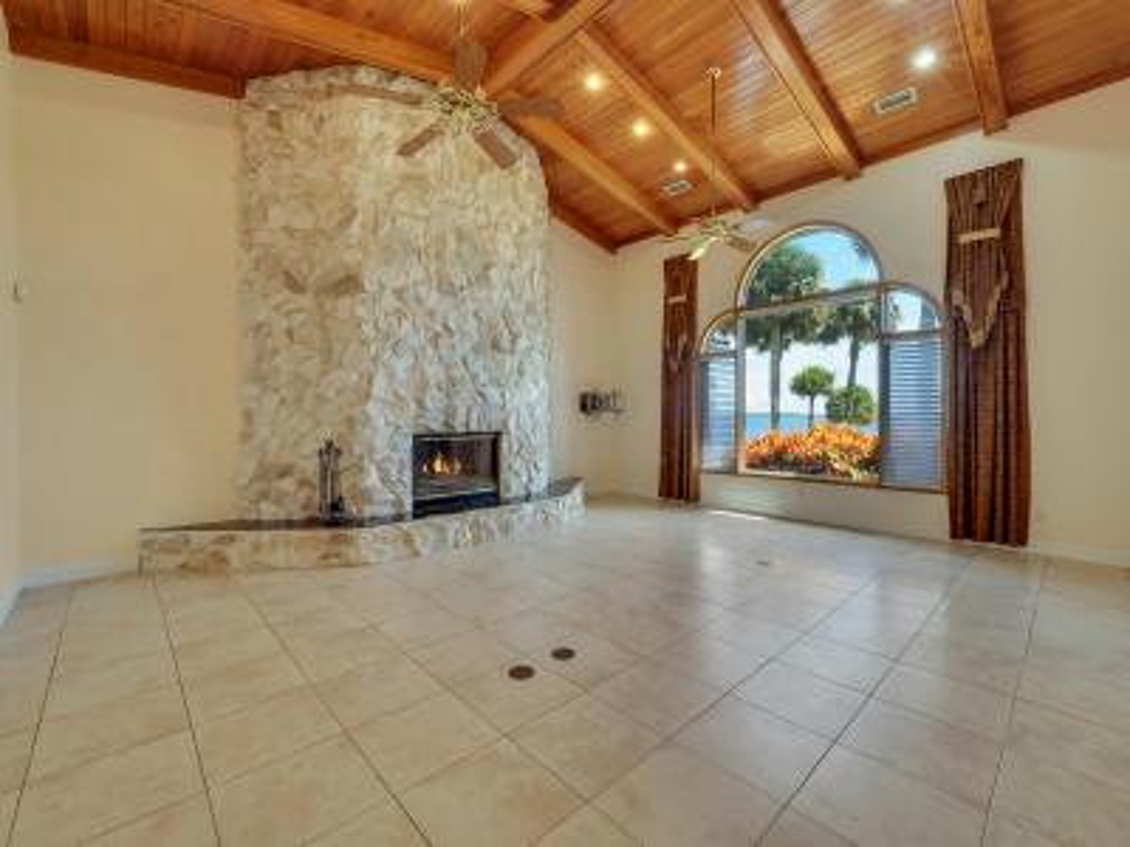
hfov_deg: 102.1
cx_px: 565
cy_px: 424
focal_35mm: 14
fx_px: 457
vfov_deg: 85.7
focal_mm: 7
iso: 200
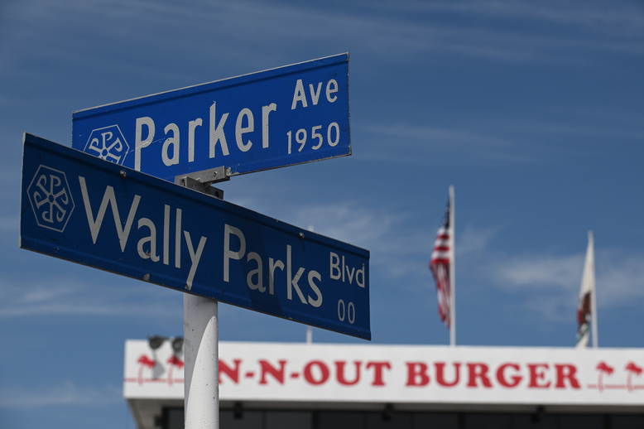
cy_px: 214
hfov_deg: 20.8
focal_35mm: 98
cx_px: 322
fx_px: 1752
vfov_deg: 14.0
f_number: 7.1
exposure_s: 1/1600
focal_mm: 98
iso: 200
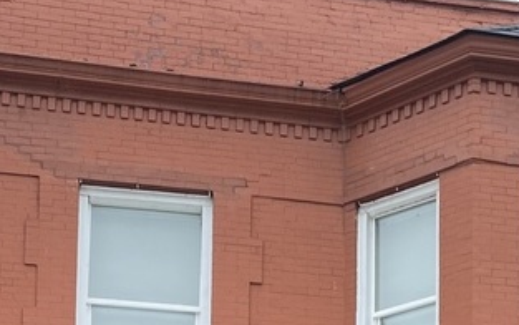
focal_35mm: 95
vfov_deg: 11.6
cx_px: 350
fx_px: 1344
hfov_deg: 21.8
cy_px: 758
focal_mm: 4.25
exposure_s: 1/973
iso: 32
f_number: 1.8
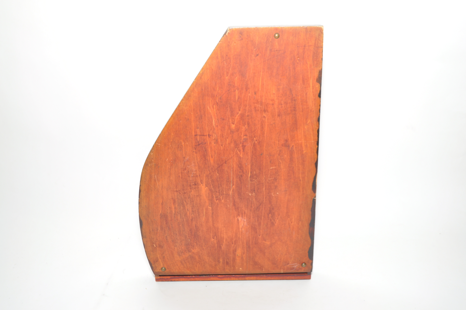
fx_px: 504
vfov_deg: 34.1
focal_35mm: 39
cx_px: 233
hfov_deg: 49.6
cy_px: 155
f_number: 5.6
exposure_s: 1/15
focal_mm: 26
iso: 200
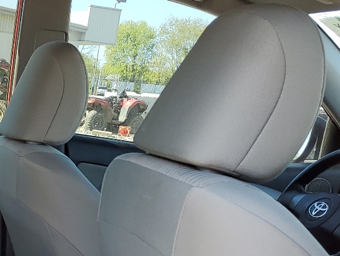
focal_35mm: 76
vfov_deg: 18.7
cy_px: 274
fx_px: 747
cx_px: -96
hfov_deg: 23.0
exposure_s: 1/286
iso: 50
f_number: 1.5
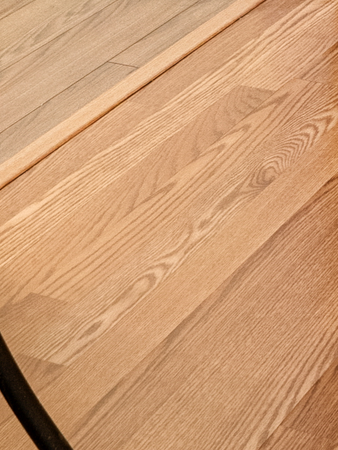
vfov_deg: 12.1
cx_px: 665
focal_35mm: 120
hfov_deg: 11.2
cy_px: -718
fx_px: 1562
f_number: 9
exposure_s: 2
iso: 320
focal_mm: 14
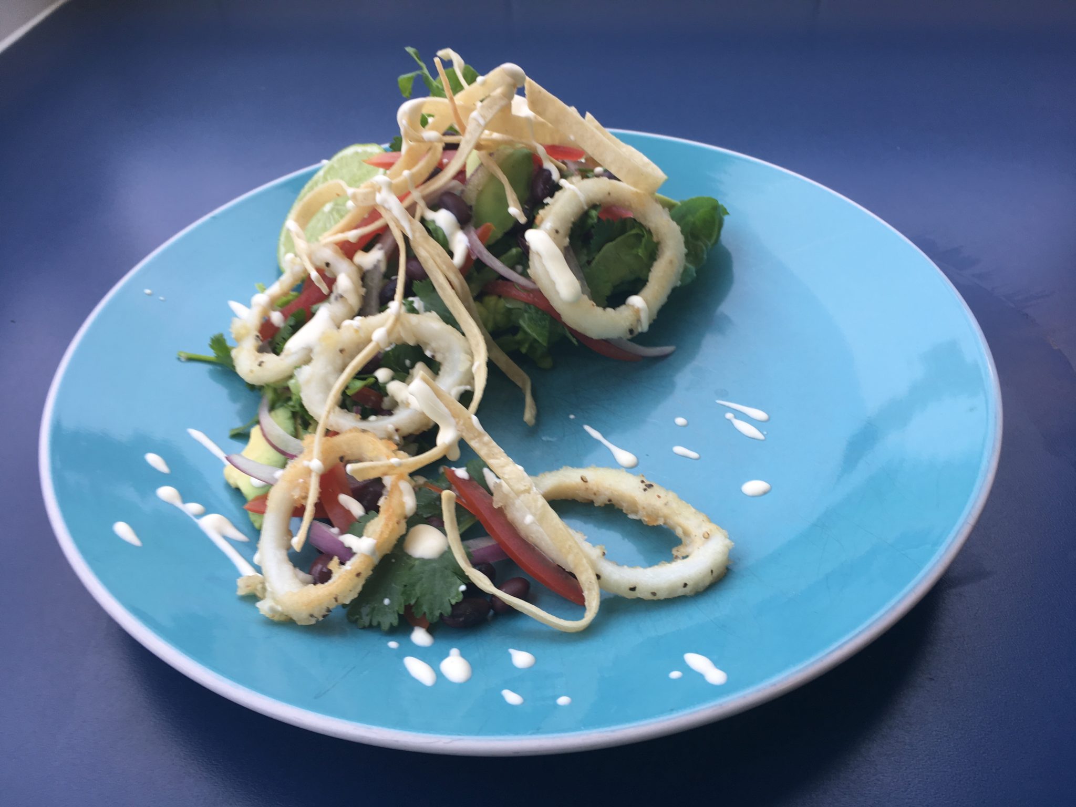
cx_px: 538
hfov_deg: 61.7
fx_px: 901
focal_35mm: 29
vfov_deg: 48.2
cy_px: 404
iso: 25
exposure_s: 1/50
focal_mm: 4.15
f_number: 2.2
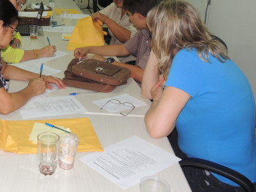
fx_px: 385
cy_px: 36
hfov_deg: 35.3
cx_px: 42
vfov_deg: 27.5
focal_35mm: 52
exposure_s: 1/30
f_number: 3.1
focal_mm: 5.3
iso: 200
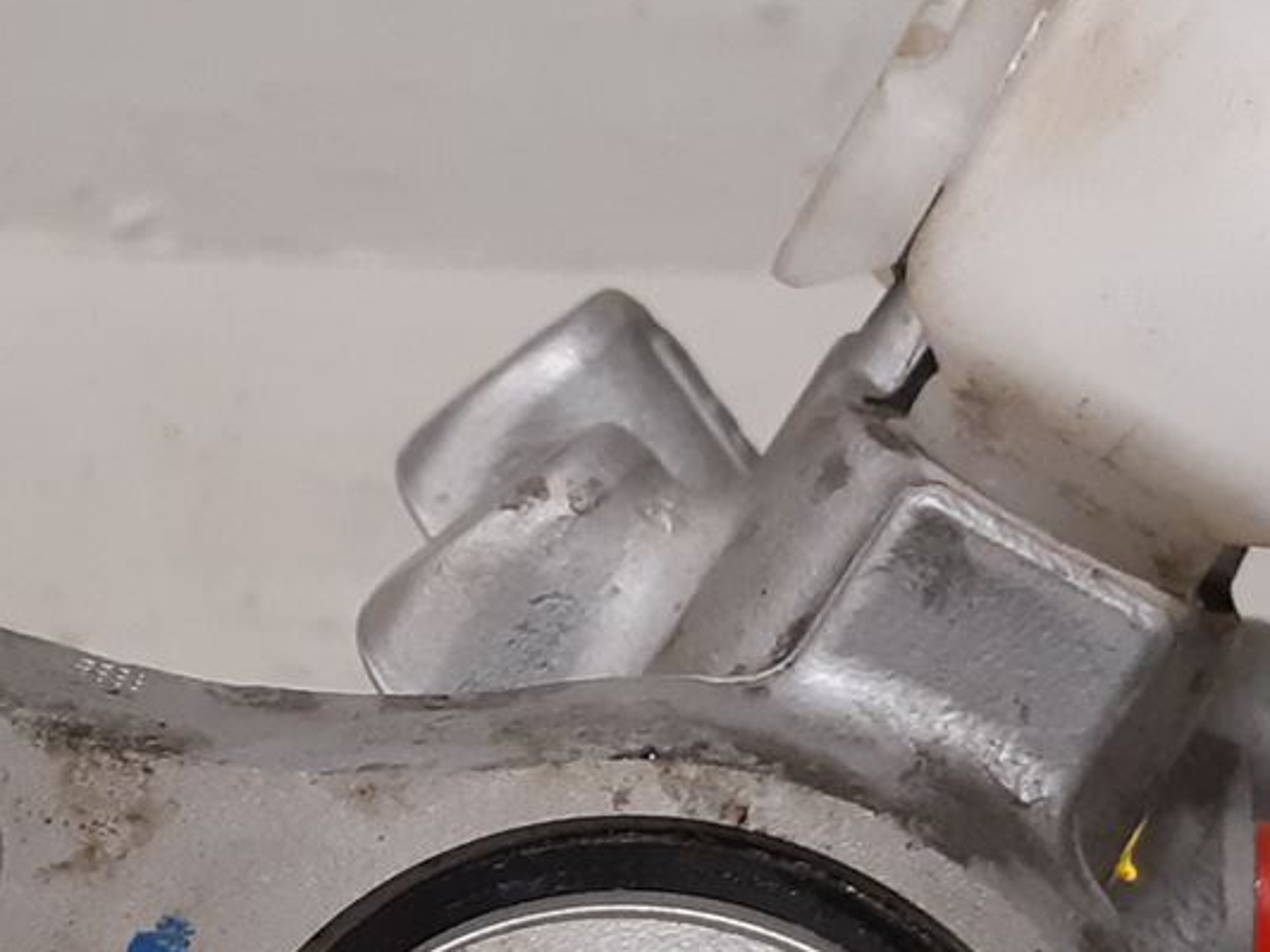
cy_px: 938
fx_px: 3669
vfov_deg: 14.6
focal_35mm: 100
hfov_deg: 19.6
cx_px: 489
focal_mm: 3.93
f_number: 1.7
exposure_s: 1/50
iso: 200
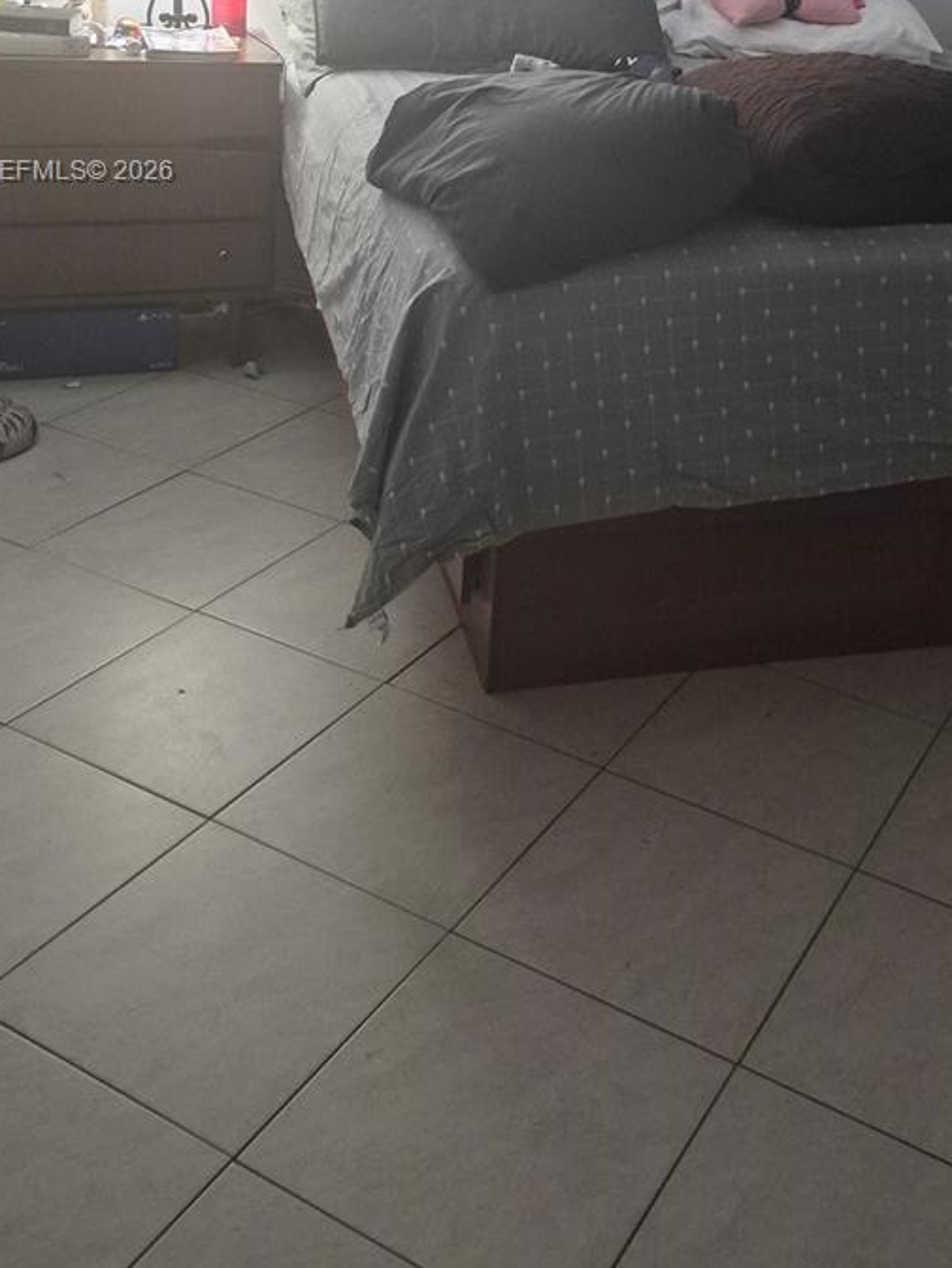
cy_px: 173
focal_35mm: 41
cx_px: 673
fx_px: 1503
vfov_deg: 42.7
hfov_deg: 34.6
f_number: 1.8
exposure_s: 1/120
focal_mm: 5.4
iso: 800
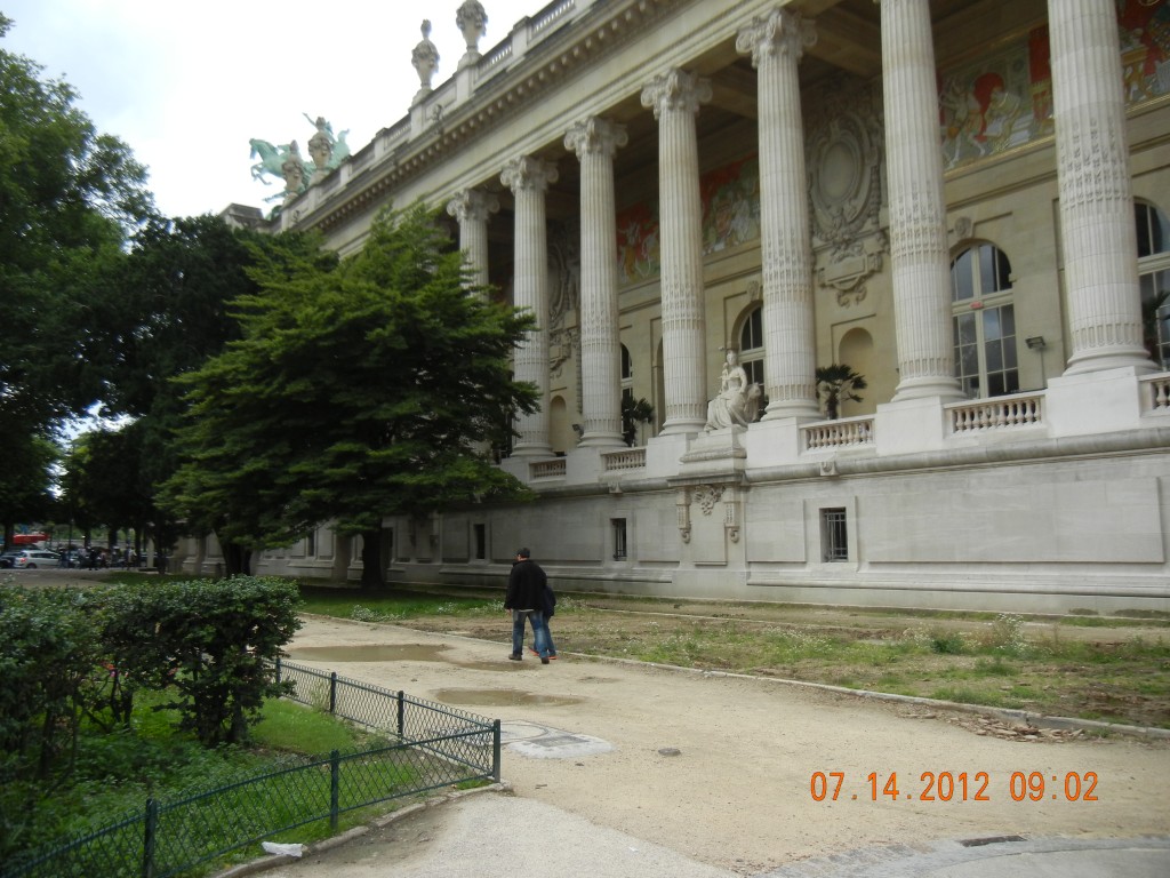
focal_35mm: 30
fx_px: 1014
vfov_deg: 46.8
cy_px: 439
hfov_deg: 60.0
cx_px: 585
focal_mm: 5.4
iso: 160
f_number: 3.5
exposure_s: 1/526
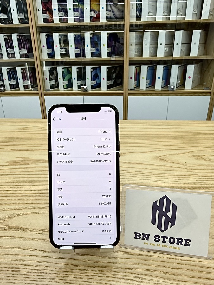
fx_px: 198
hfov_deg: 56.8
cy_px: 142
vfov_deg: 71.6
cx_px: 107
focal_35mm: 24
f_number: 2.2
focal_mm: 2.22
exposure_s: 1/120
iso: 64
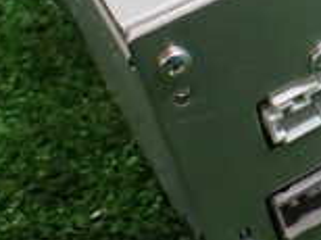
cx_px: 465
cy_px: -42
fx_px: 1083
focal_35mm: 117
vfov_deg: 12.4
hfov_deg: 15.7
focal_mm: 5.4
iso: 640
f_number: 2.3
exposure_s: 1/125
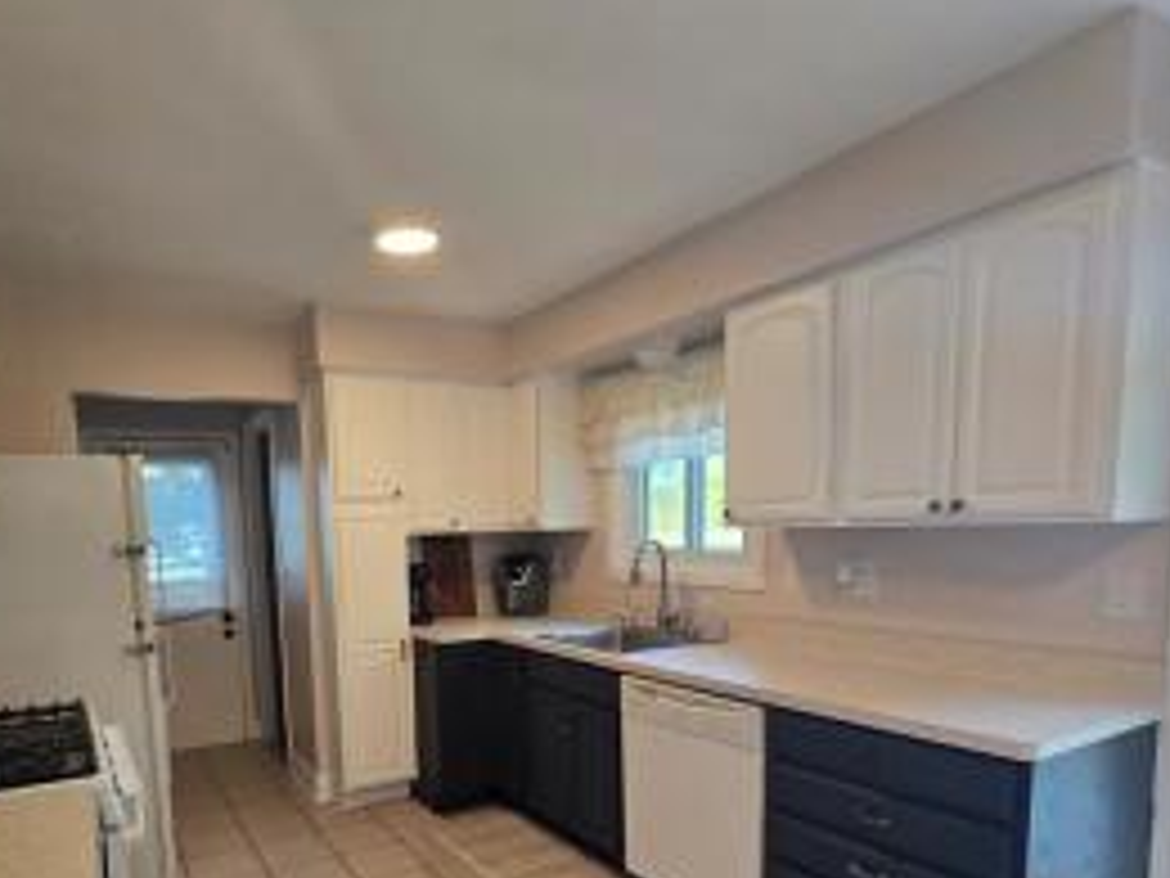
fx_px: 676
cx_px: 477
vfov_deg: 63.1
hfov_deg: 80.9
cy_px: 630
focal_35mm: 20
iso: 80
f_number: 2.2
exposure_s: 1/60
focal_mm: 2.2
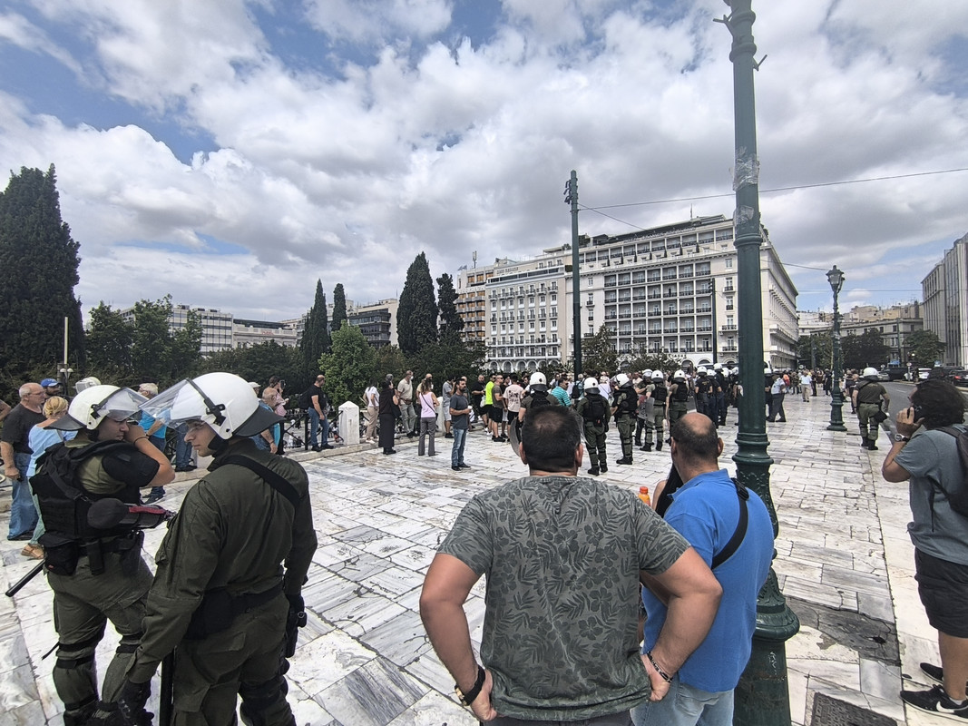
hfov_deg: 94.5
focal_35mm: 16
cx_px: 484
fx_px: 447
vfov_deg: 78.1
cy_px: 363
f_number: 2.2
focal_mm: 1.65
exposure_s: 1/2025
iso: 50
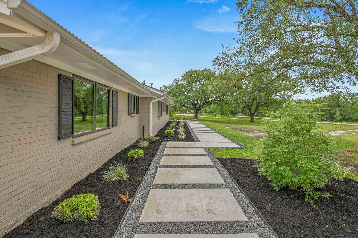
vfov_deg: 77.3
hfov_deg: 100.4
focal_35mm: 15
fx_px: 149
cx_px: 179
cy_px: 119
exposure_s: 1/160
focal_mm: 15
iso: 100
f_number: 7.1
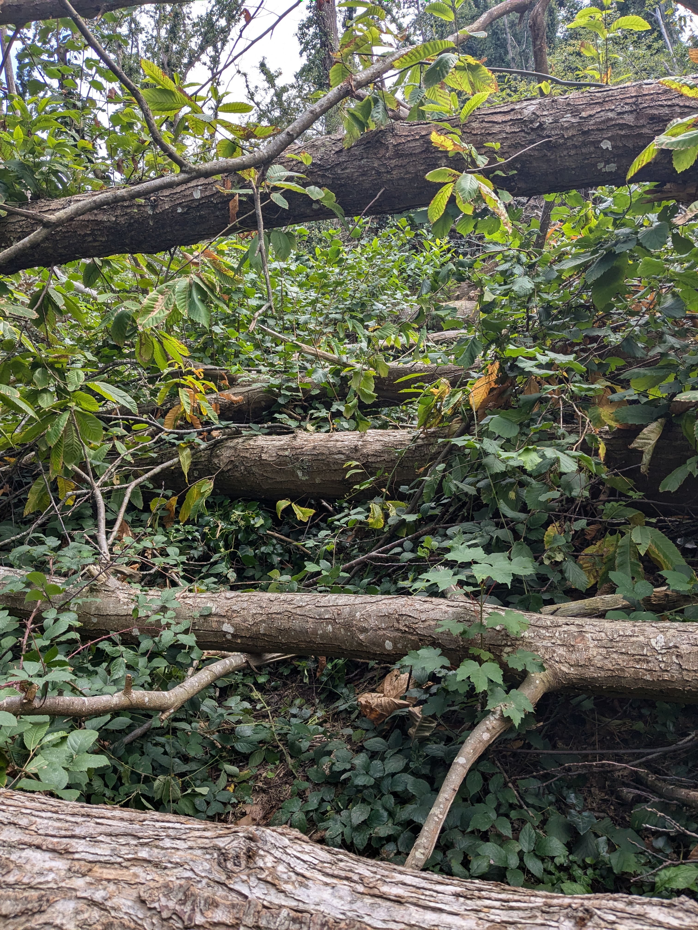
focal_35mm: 27
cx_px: 349
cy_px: 465
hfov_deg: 51.4
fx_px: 726
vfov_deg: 65.3
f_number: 1.73
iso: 49
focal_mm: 4.38
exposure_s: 1/600
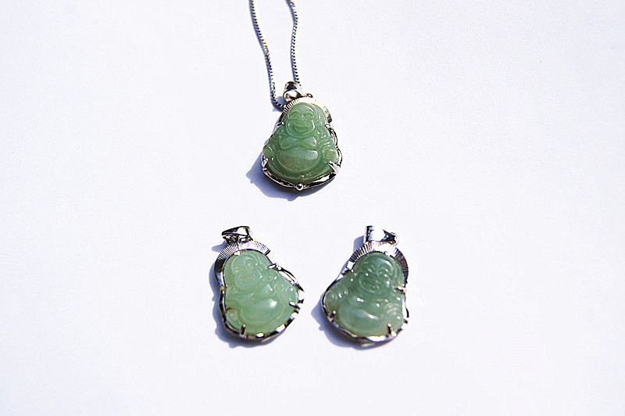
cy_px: 208
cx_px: 312
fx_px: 911
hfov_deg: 37.9
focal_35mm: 52
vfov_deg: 25.7
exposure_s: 1/2500
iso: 200
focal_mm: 35
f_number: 5.6
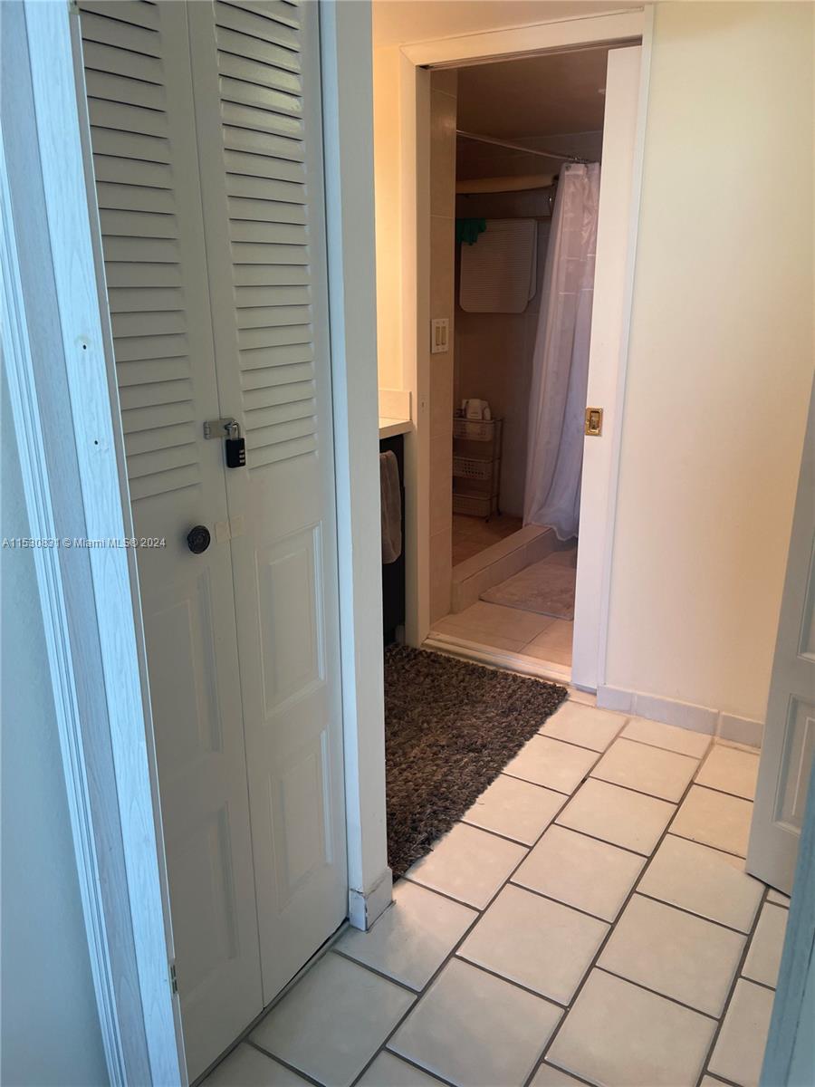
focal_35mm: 26
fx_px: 816
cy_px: 544
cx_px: 408
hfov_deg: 53.1
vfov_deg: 67.3
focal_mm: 4.2
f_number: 1.6
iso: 80
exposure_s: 1/120
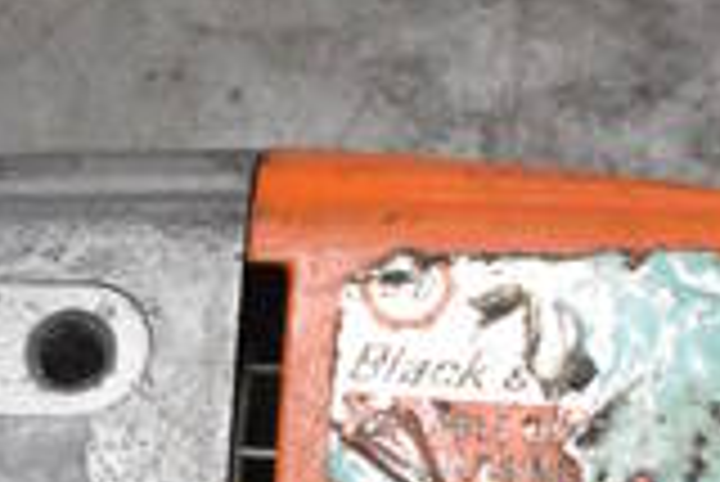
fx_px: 2861
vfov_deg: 9.2
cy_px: 892
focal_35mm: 143
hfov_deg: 14.3
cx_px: 310
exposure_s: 1/125
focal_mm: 25
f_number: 4
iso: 3200
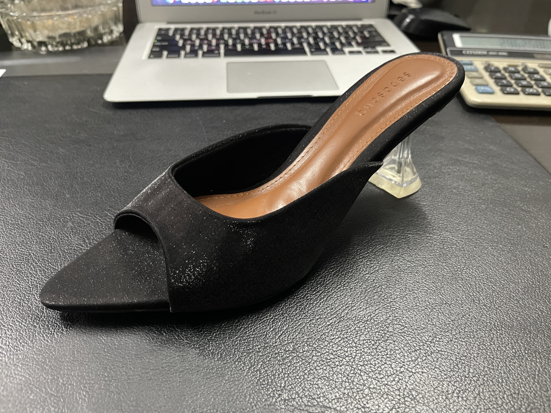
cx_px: 281
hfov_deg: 65.3
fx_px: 430
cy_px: 201
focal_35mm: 27
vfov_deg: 51.3
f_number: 1.6
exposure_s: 1/25
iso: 800
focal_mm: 5.1
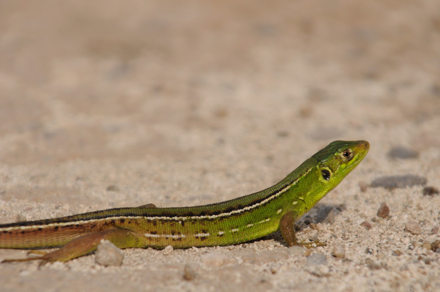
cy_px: 146
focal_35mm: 450
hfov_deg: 4.6
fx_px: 5493
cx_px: 220
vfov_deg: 3.0
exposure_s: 1/2000
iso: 320
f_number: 6.3
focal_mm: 300
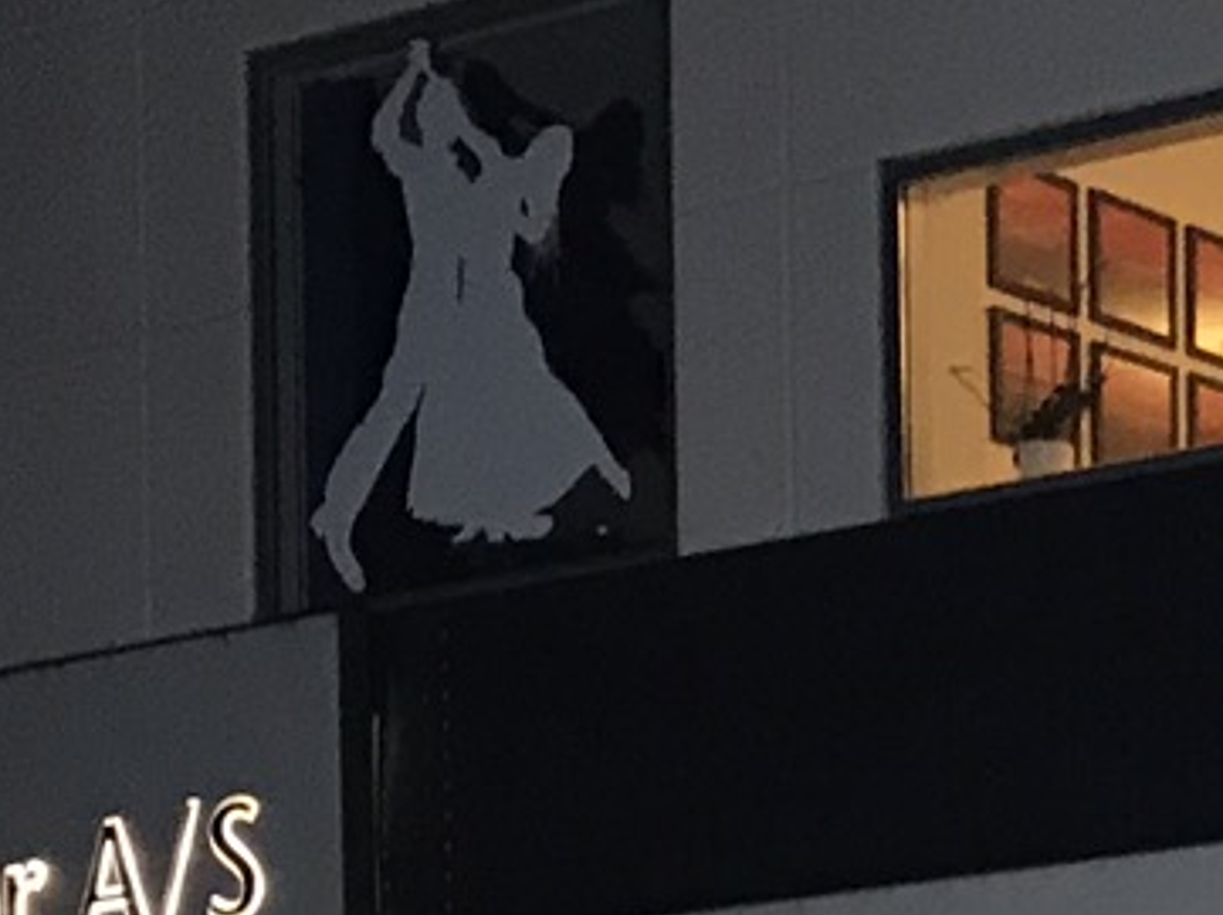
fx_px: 5612
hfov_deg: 11.8
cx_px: 1907
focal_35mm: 159
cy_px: 2115
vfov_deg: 8.6
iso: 40
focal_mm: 3.99
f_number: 1.8
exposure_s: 1/17
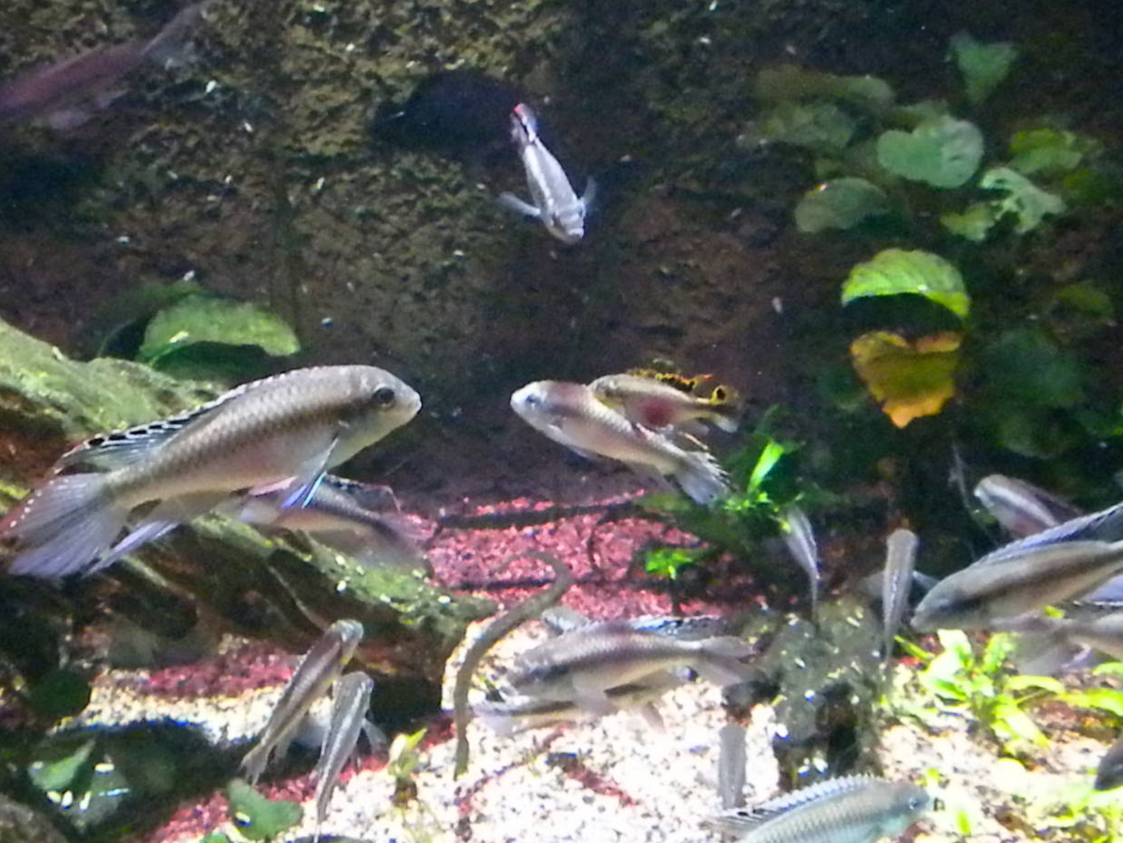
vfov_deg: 30.3
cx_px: 582
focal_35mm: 48
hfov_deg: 39.6
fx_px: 1557
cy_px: 429
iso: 3200
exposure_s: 1/11.2
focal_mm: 6.6
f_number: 3.5
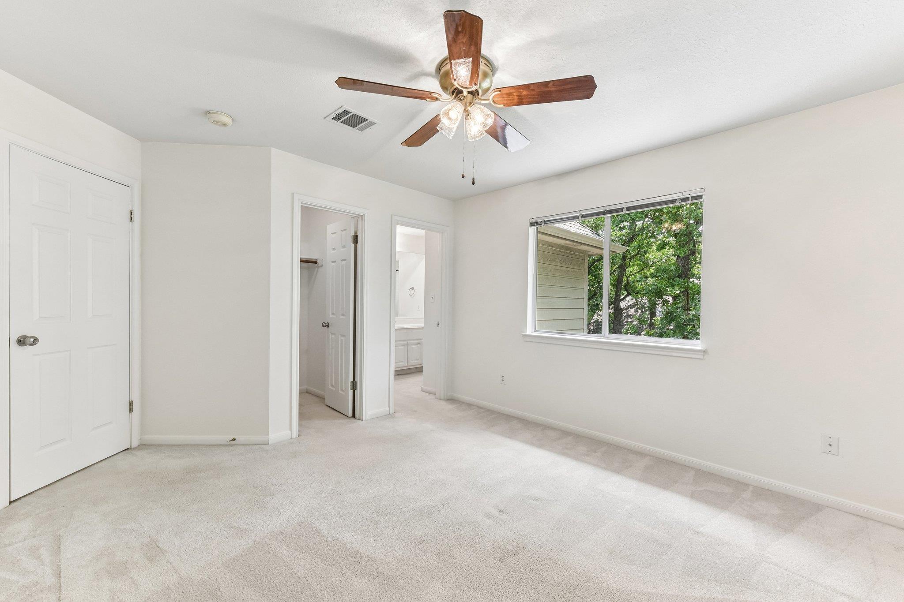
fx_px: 352
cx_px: 452
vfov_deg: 81.2
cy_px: 301
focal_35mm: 14
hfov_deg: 104.3
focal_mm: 14
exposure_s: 1/15
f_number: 8
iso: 320
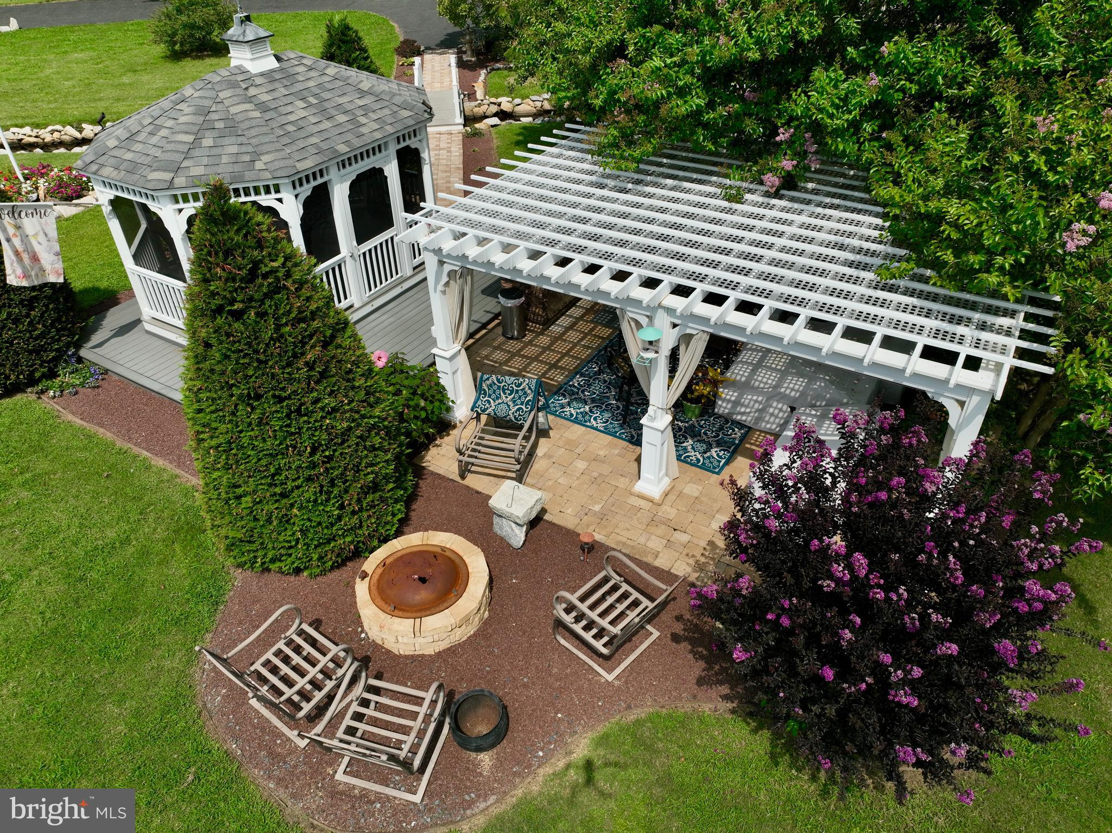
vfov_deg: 56.8
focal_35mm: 24
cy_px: 416
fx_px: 771
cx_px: 556
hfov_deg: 71.6
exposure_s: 1/6400
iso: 180
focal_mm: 12.29
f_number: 2.8
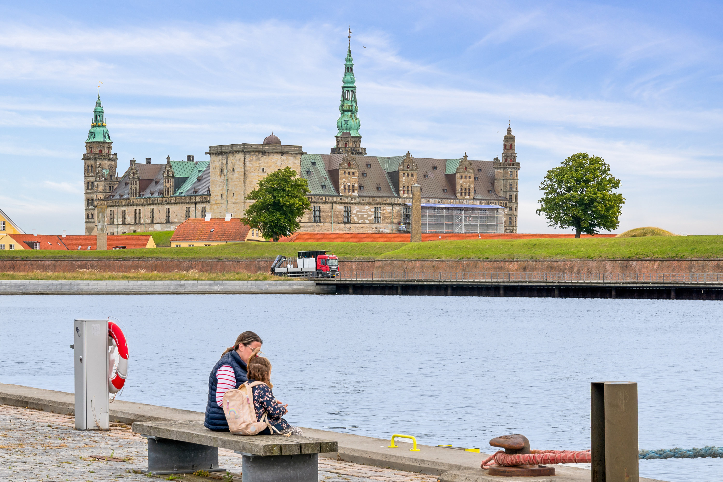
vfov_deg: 13.4
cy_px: 241
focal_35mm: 102
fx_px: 2048
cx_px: 362
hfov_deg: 20.0
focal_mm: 68
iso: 160
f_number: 13
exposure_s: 1/160
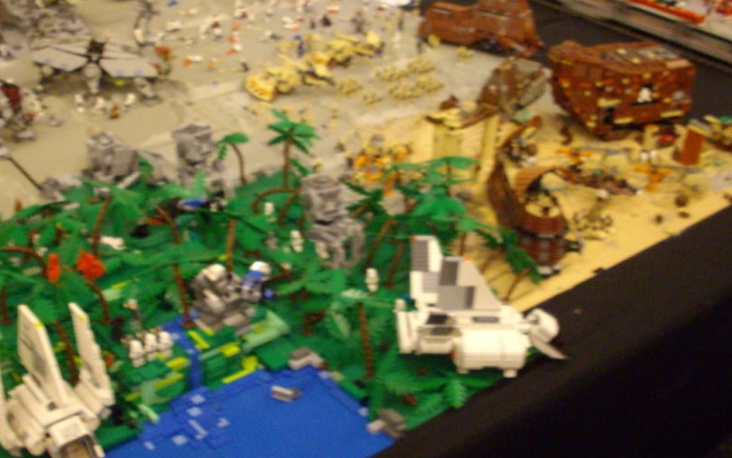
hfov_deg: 40.3
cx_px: 340
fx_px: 998
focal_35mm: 50
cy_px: 192
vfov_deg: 25.8
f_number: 2.8
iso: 400
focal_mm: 6.2
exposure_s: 1/10
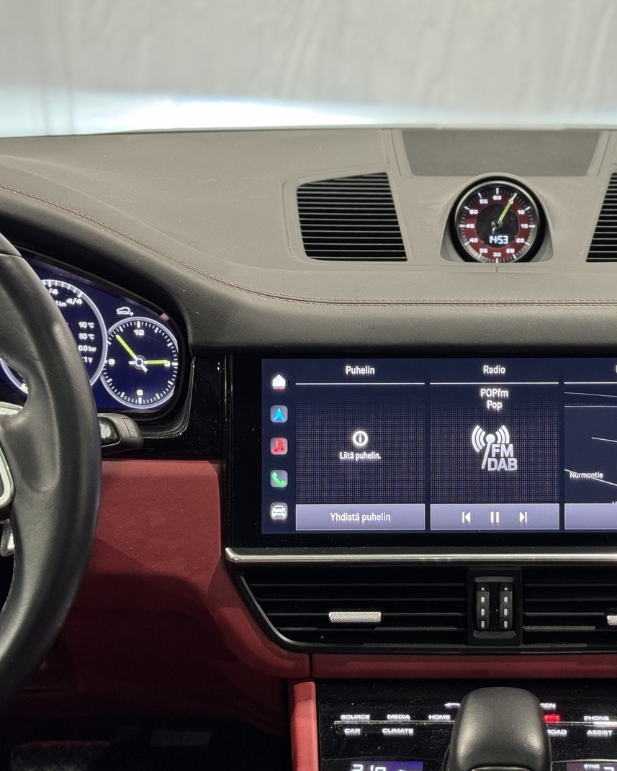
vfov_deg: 30.0
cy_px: 388
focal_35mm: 63
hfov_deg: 23.8
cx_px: 504
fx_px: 1438
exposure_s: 1/50
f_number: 1.78
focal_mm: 6.76
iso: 250
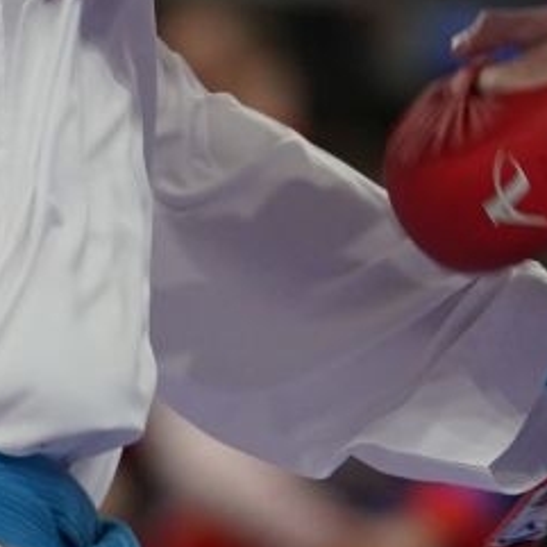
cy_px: 77
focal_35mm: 1271
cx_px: 322
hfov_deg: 1.4
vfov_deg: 1.4
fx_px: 22723
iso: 1250
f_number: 2.8
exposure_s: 1/1000
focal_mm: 200
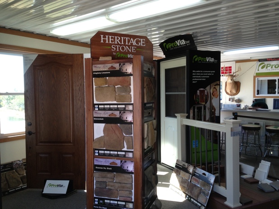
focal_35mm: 33
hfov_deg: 55.4
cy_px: 104
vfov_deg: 42.9
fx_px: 266
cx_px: 140
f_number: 2.4
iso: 80
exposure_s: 1/60
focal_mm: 4.13
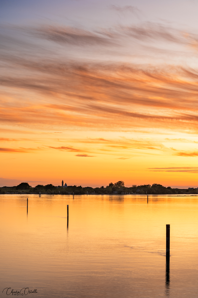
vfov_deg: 27.7
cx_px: 99
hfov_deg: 18.7
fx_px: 602
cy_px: 149
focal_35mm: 73
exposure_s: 1/1.67
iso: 50
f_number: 16
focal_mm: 73
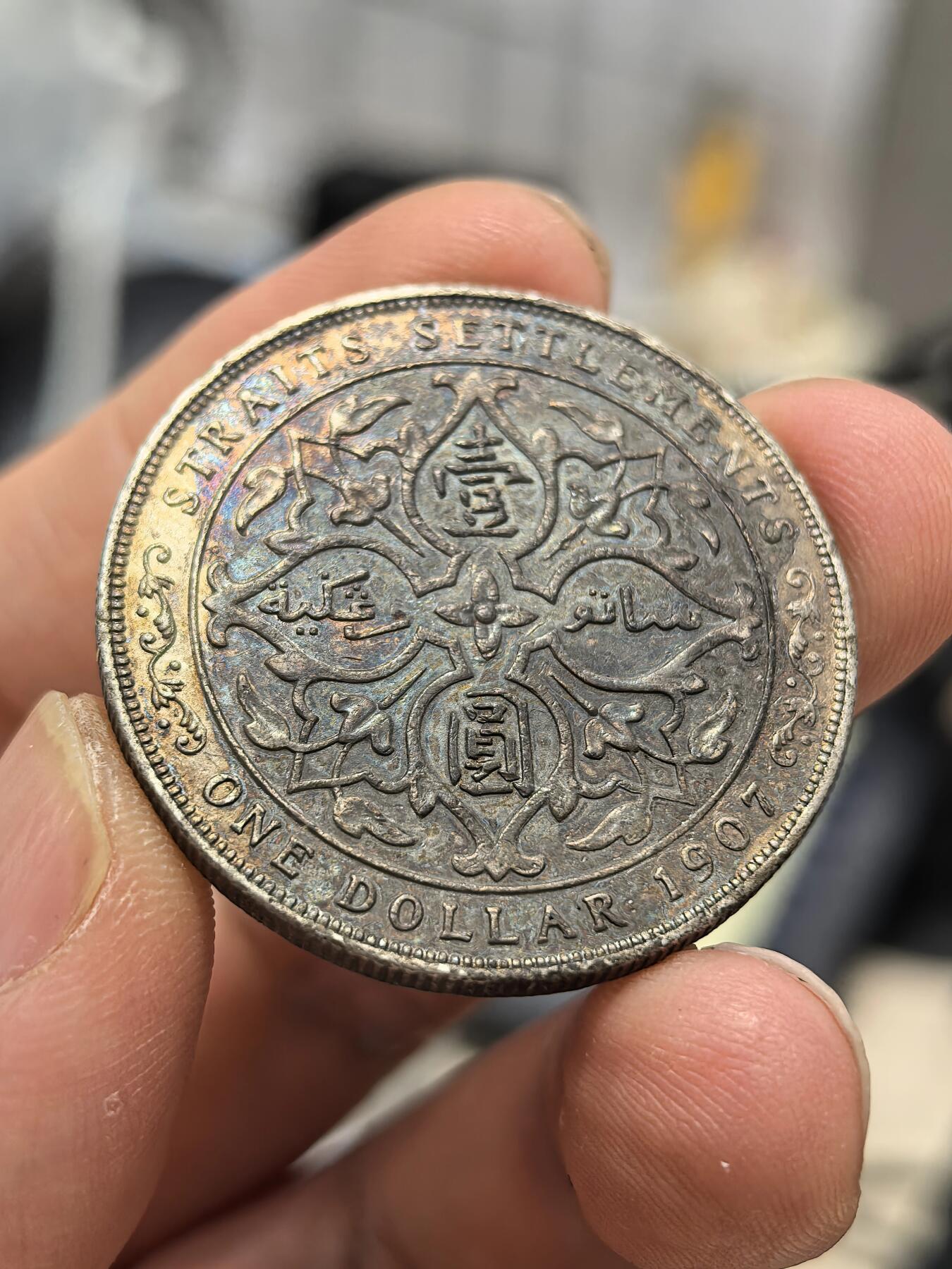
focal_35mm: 54
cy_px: 634
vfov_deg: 35.5
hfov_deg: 27.0
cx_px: 476
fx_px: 1980
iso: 250
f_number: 2
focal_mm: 6.98
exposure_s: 1/100
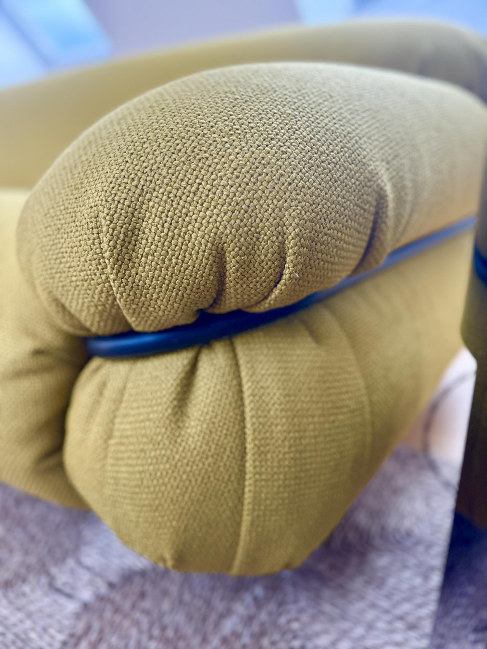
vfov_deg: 71.6
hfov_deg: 56.8
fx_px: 450
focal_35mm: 24
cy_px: 324
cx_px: 244
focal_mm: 6.76
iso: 64
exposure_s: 1/121
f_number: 1.78
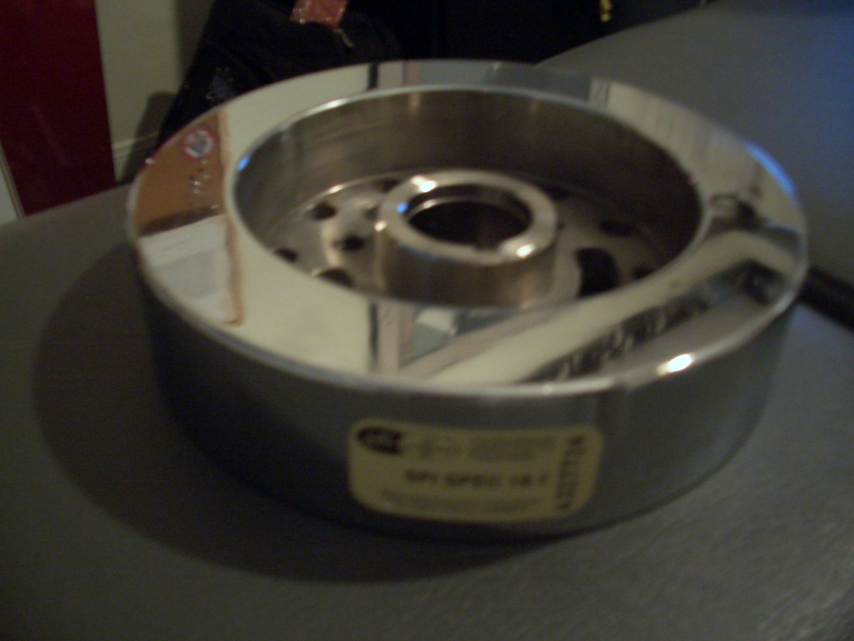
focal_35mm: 35
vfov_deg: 40.7
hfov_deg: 52.6
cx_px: 427
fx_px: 863
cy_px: 320
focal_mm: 5.8
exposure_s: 1/8
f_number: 2.6
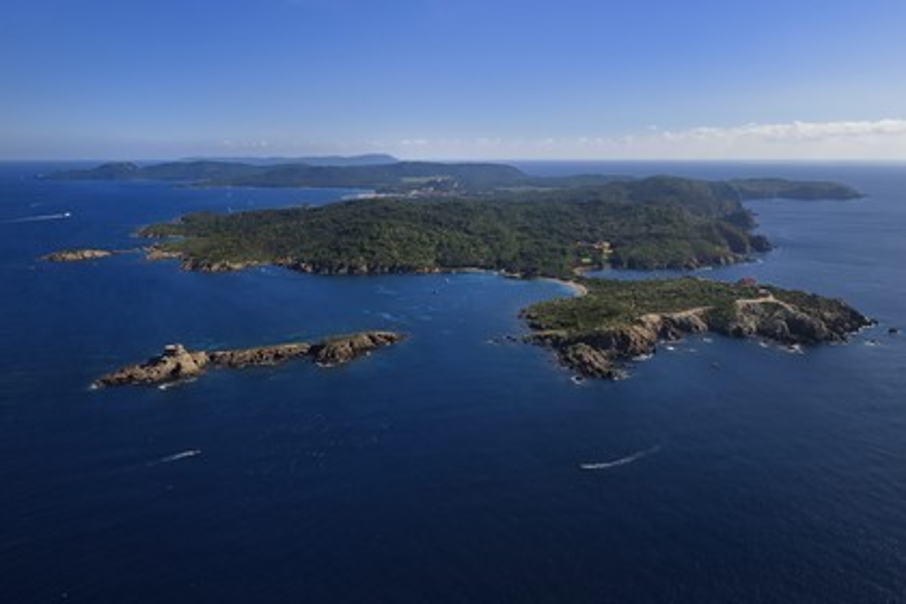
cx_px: 453
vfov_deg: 38.9
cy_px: 302
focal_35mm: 34
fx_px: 856
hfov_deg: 55.8
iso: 400
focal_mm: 34
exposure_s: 1/1250
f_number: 10
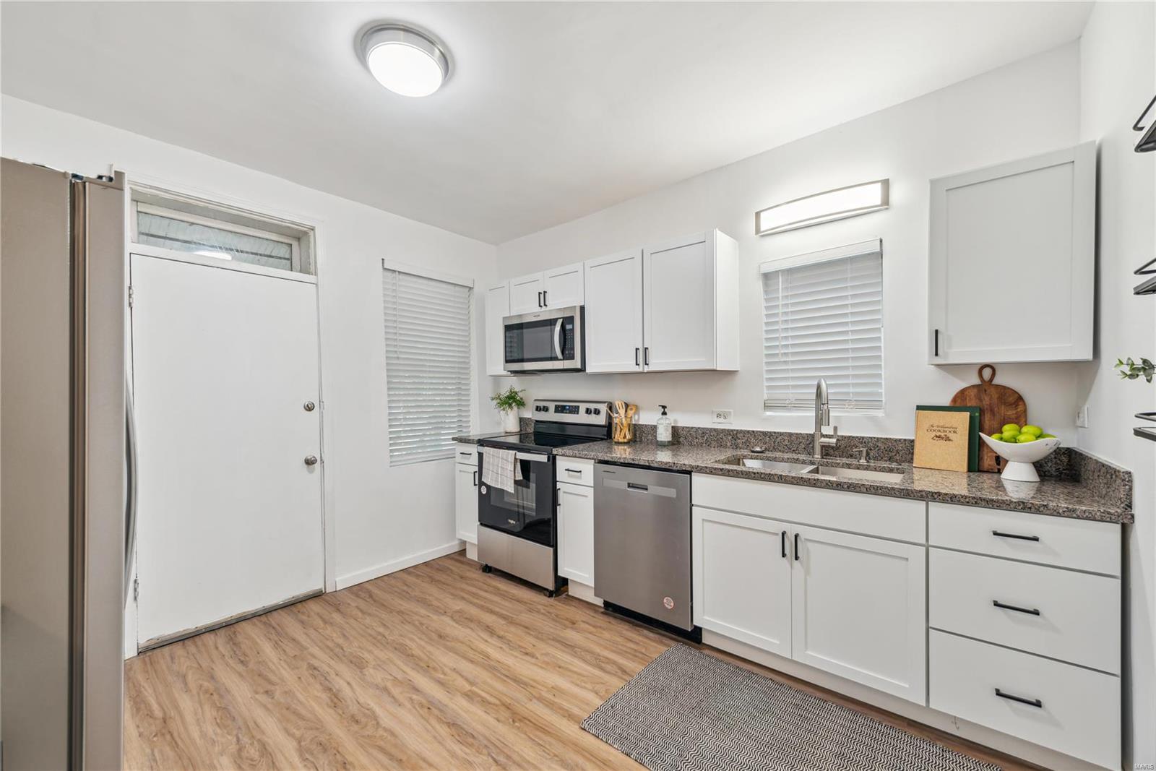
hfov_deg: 104.2
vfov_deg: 81.2
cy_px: 386
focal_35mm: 14
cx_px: 578
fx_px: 450
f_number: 6.3
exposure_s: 1/4
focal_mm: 14
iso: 100
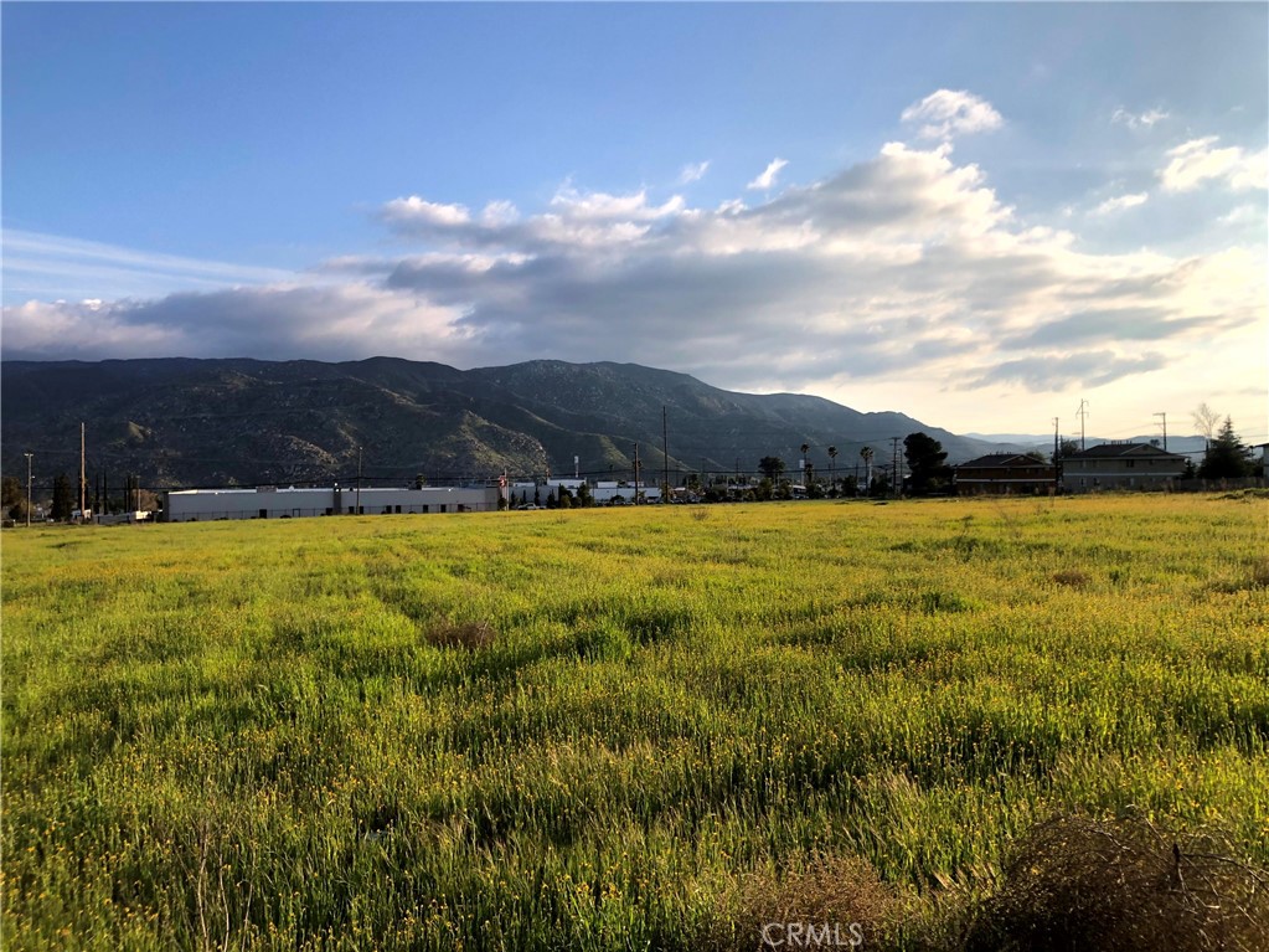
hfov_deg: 63.4
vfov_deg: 49.7
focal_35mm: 28
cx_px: 634
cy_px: 476
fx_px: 1026
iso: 20
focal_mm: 3.99
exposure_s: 1/1715
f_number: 1.8
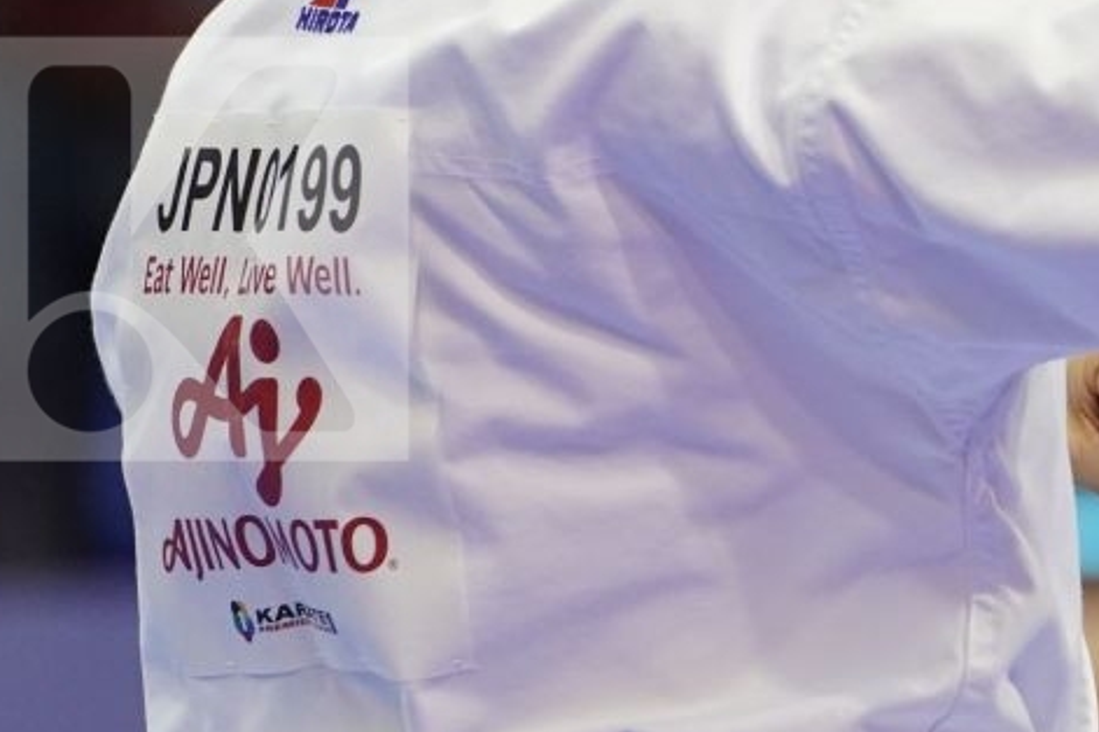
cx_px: 982
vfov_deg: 1.8
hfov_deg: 2.7
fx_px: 23321
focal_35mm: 764
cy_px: 249
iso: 2000
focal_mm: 200
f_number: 2.8
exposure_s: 1/500
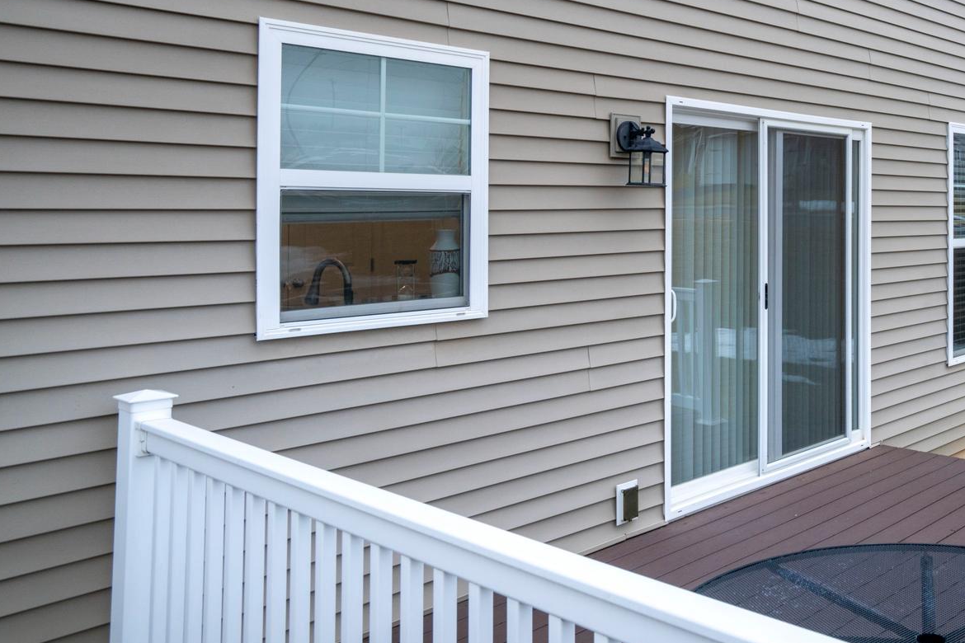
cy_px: 183
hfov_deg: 50.4
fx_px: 938
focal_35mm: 35
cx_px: 801
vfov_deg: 37.2
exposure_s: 1/125
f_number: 7.1
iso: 320
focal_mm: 20
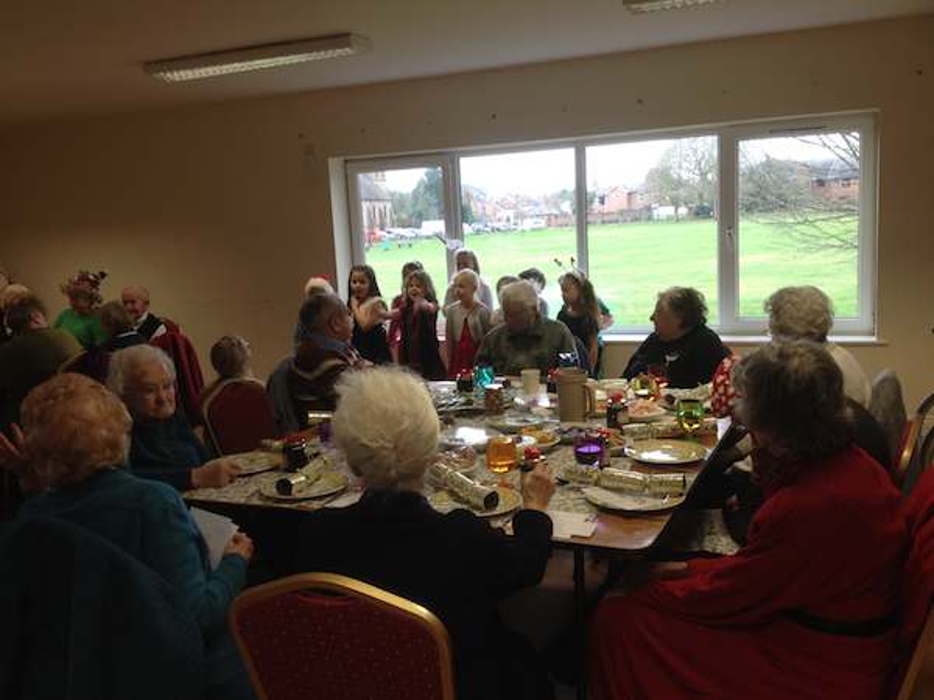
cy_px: 350
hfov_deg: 52.6
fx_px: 944
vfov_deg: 40.7
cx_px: 467
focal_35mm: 35
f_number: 2.4
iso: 50
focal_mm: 4.28
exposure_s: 1/40
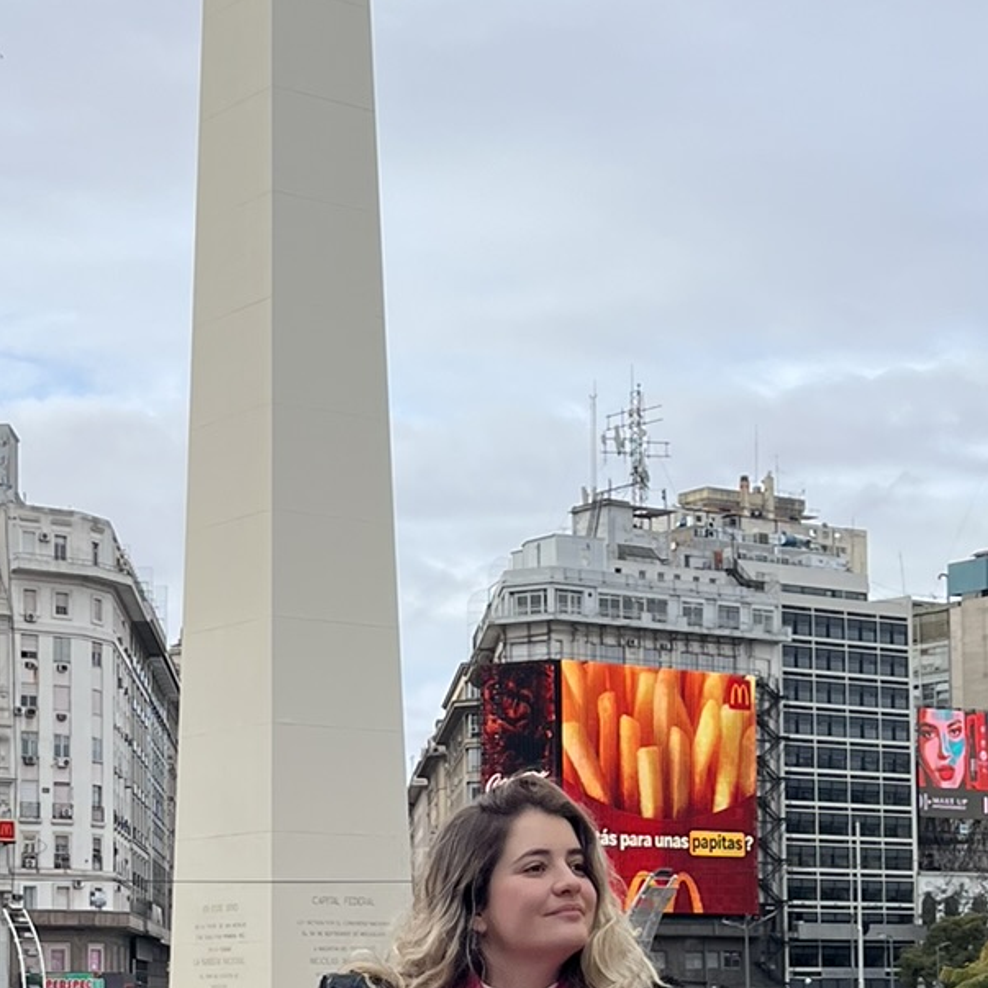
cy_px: 804
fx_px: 2519
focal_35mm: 78
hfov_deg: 22.0
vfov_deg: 21.9
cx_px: 257
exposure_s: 1/2994
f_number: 1.5
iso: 50
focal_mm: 5.7
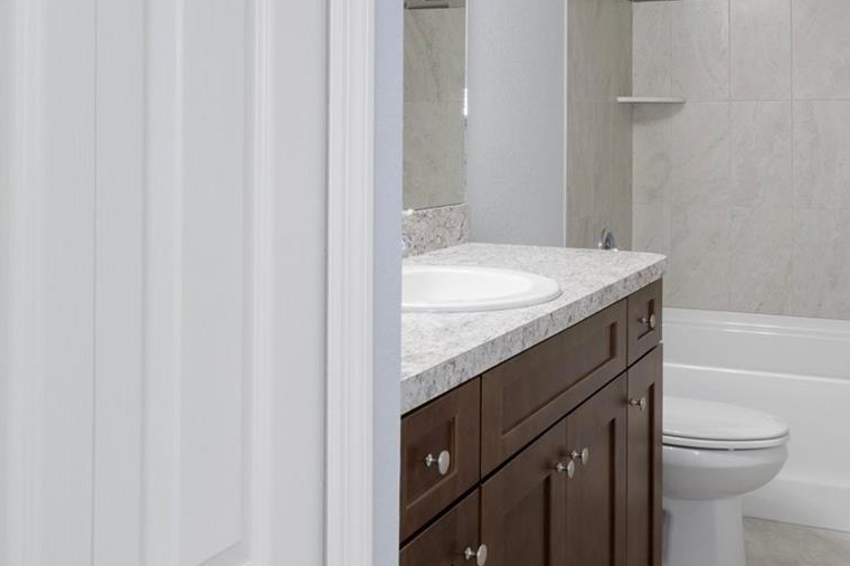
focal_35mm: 41
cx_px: 485
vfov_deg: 32.0
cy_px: 145
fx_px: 969
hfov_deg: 47.2
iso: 320
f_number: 8
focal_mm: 13
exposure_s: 2
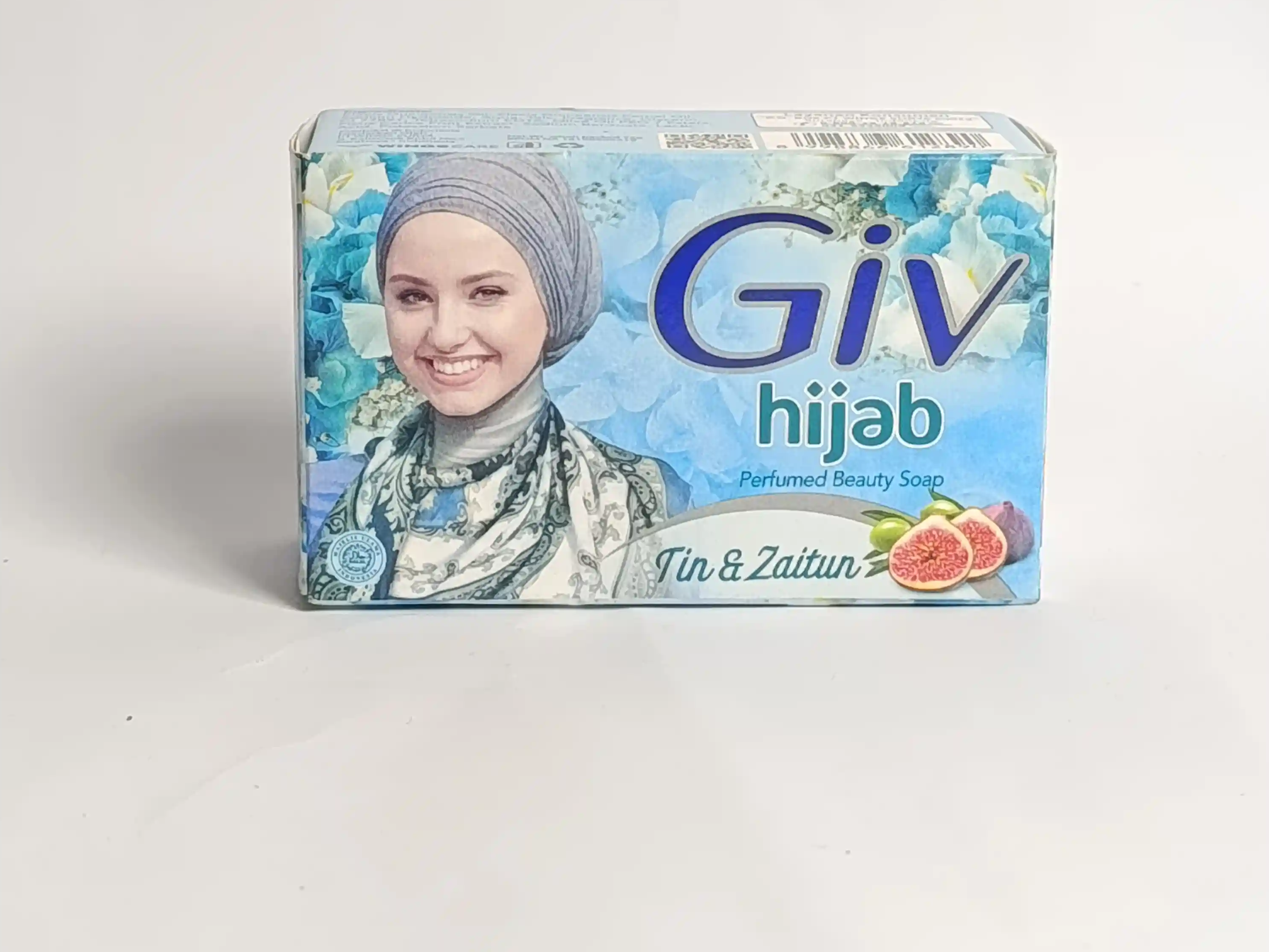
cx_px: 632
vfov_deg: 19.6
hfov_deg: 26.0
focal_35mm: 75
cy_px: 300
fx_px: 2749
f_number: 1.7
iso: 172
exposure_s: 1/100
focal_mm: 5.24
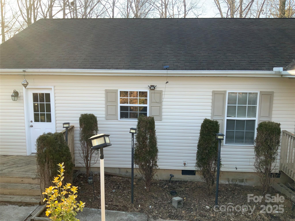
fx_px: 247
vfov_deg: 48.2
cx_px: 148
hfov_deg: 61.7
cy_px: 110
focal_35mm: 29
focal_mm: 3
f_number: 1.8
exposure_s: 1/145
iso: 16
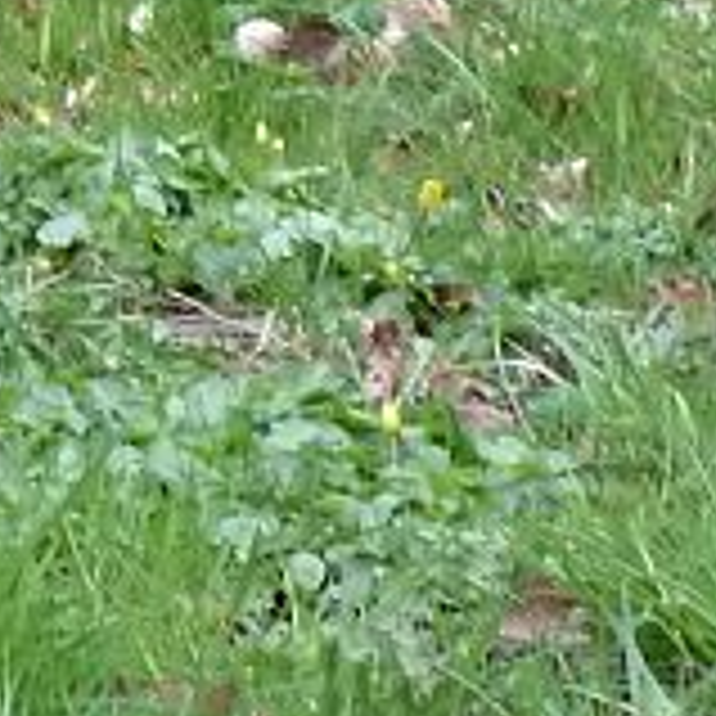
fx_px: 6412
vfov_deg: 6.2
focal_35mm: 274
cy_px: -635
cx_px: -1225
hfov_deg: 6.0
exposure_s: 1/30
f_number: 3.8
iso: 200
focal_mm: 7.9
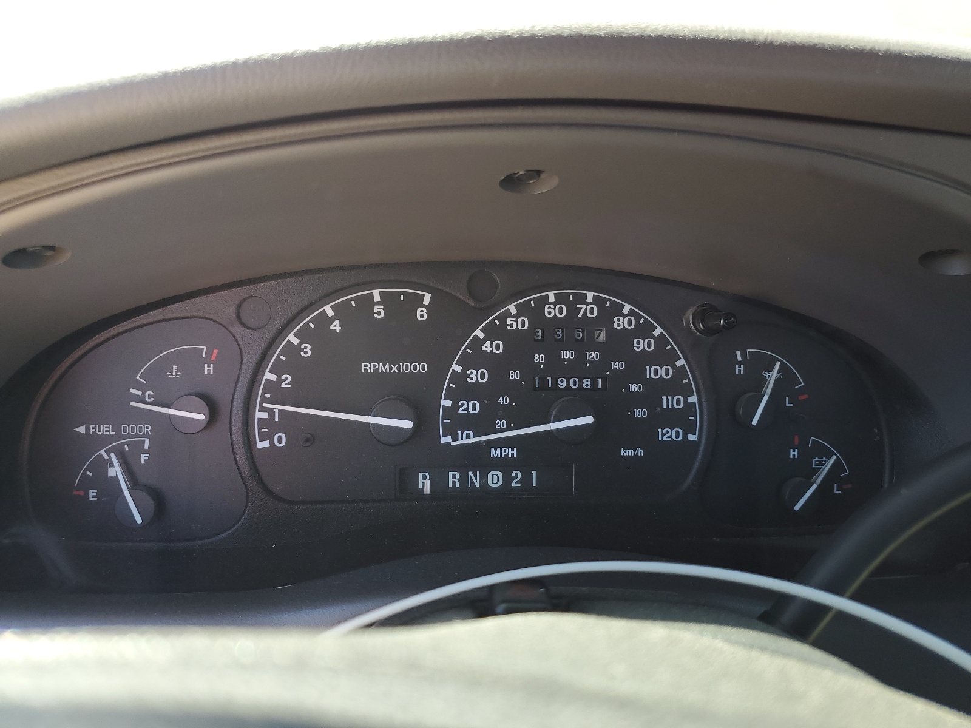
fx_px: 729
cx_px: 486
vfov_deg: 53.1
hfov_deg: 67.3
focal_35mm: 26
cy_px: 364
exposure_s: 1/172
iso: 50
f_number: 1.5
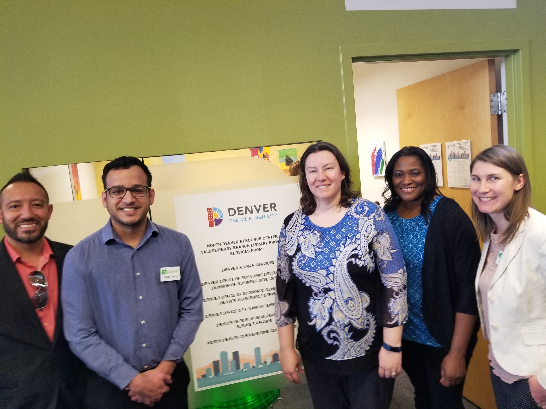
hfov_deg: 67.3
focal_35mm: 26
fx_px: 410
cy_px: 204
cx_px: 273
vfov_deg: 53.1
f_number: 1.7
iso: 160
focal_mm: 4.3
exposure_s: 1/60
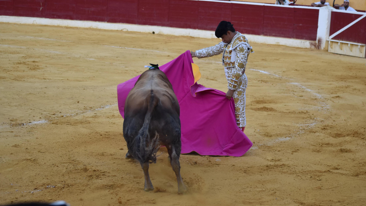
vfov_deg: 10.9
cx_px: 183
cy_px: 88
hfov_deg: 19.3
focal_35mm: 111
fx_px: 1077
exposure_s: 1/250
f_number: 4.5
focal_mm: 70
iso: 800
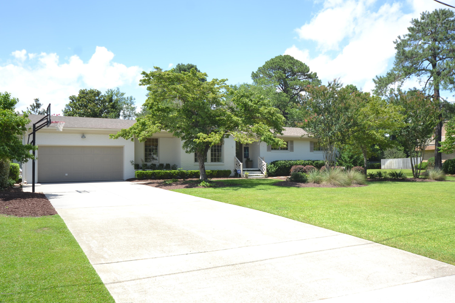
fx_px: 379
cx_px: 228
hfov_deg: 61.9
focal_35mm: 30
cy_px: 152
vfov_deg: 43.6
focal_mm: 20
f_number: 6.3
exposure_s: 1/160
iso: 100
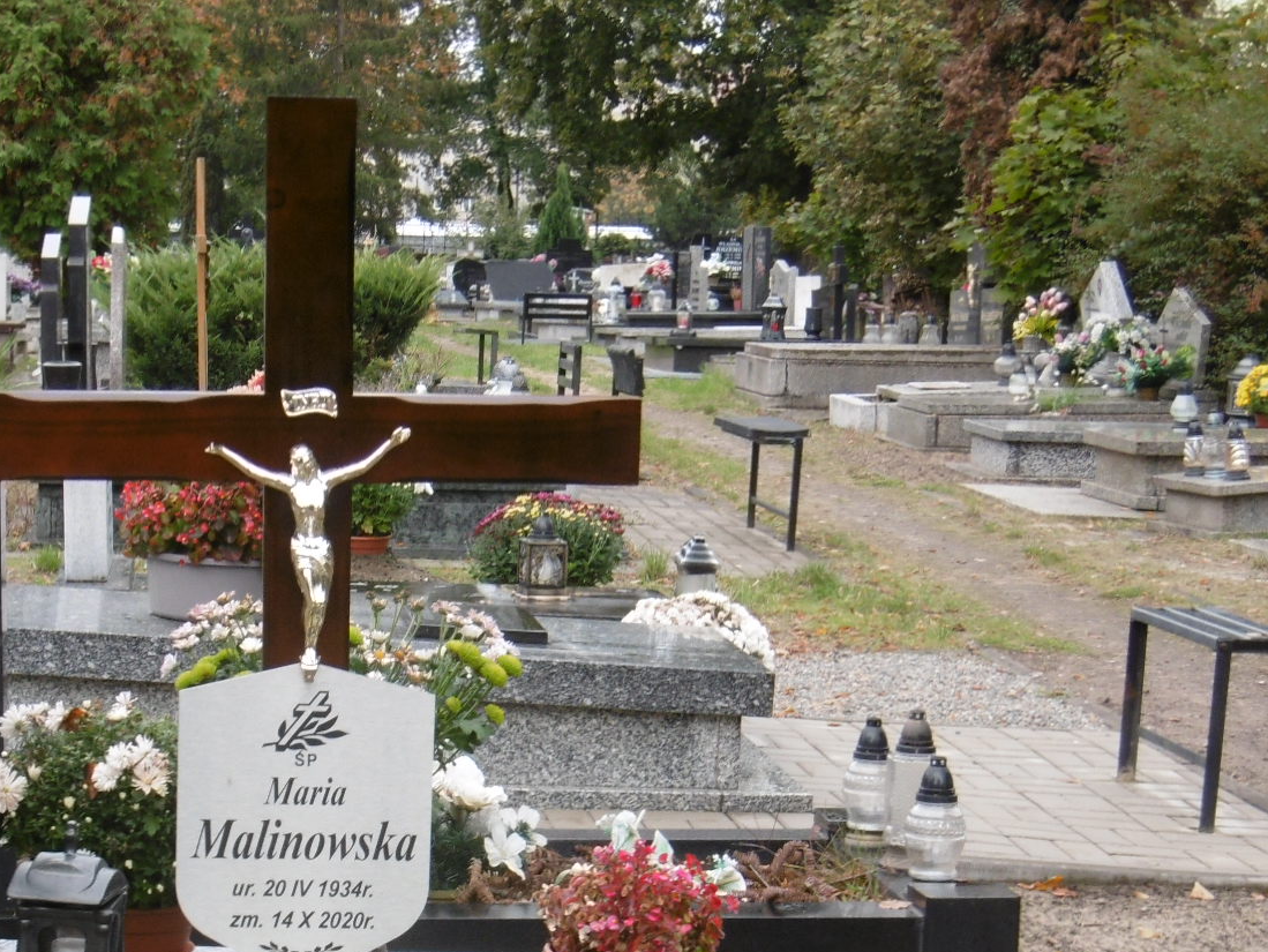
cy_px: 859
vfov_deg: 15.4
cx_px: 346
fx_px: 3481
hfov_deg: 20.5
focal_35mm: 95
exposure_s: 1/80
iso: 100
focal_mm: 9.2
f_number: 4
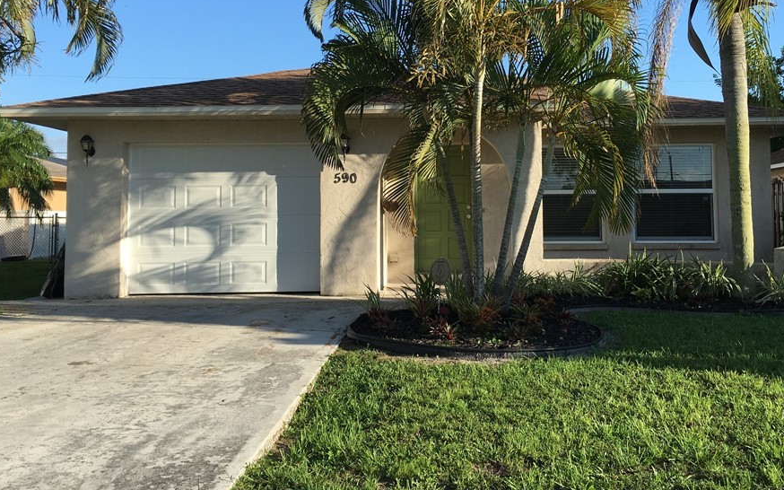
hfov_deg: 53.9
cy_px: 181
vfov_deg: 35.1
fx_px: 769
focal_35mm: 36
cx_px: 440
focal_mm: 4.15
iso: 25
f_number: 2.2
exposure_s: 1/855
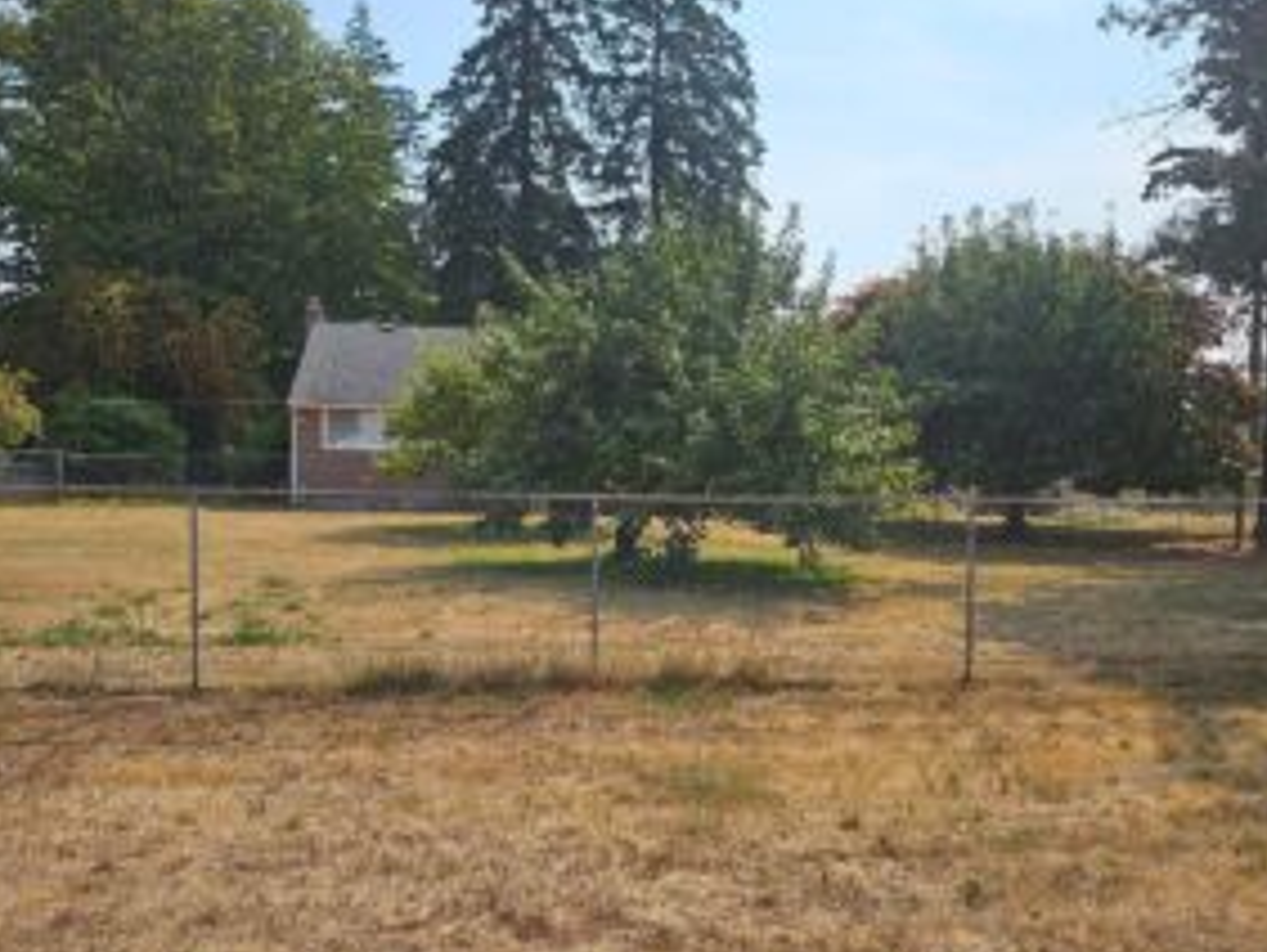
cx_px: 629
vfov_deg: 41.8
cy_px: 539
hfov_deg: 53.9
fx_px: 1246
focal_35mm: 34
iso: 50
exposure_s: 1/4244
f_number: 1.8
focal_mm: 5
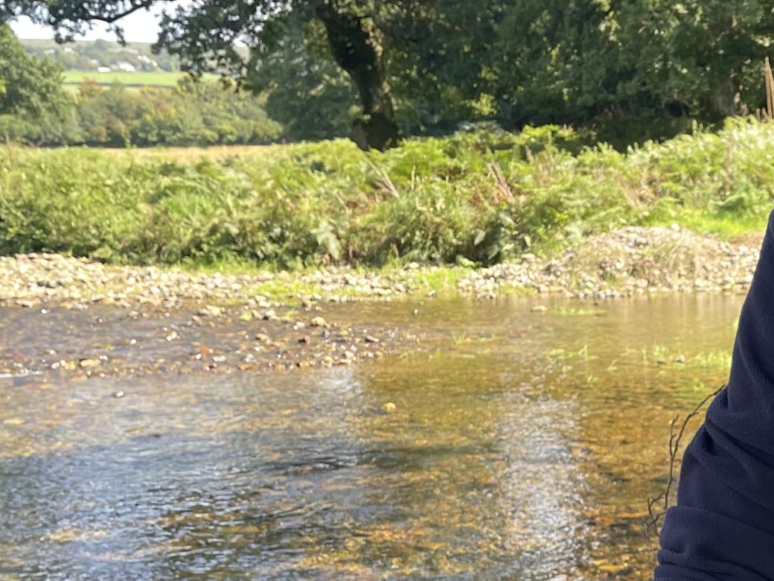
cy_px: 599
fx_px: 1431
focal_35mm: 64
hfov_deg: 27.3
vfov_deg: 22.0
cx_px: 883
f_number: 1.6
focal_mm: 4.2
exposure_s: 1/219
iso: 32
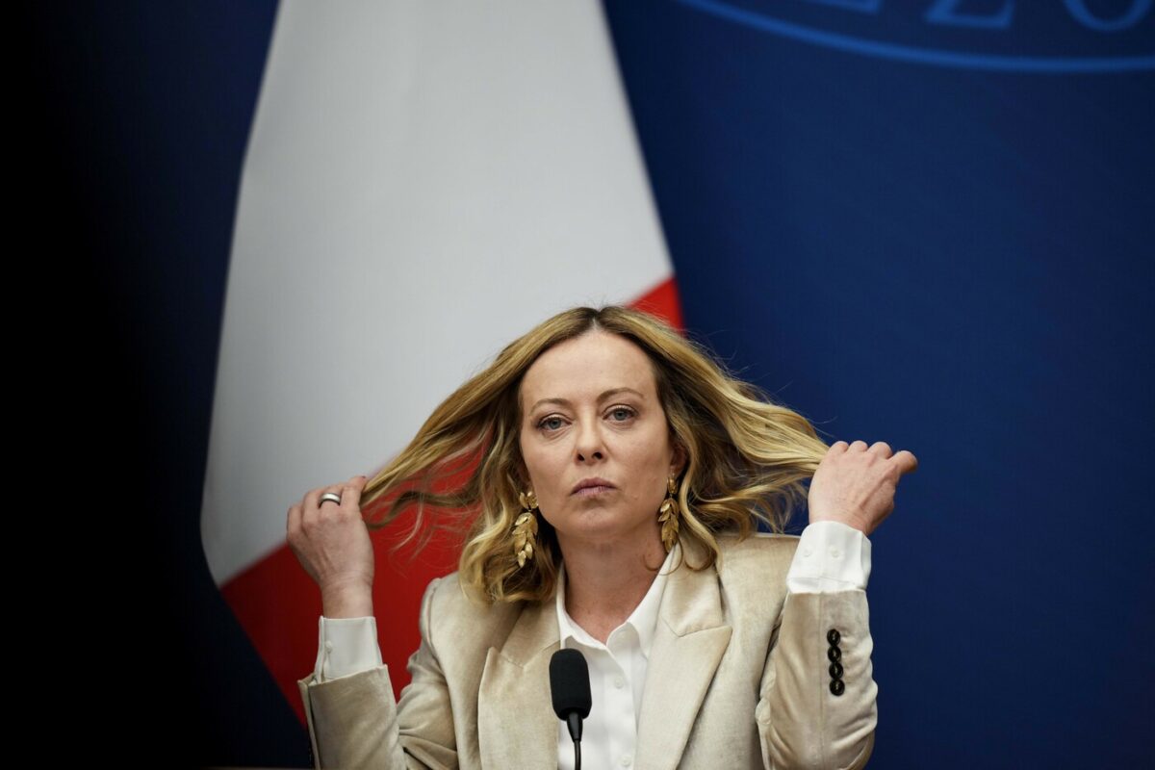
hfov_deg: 5.2
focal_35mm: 400
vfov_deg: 3.4
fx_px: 12832
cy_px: 385
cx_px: 578
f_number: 2.8
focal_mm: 400
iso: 1600
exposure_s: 1/500
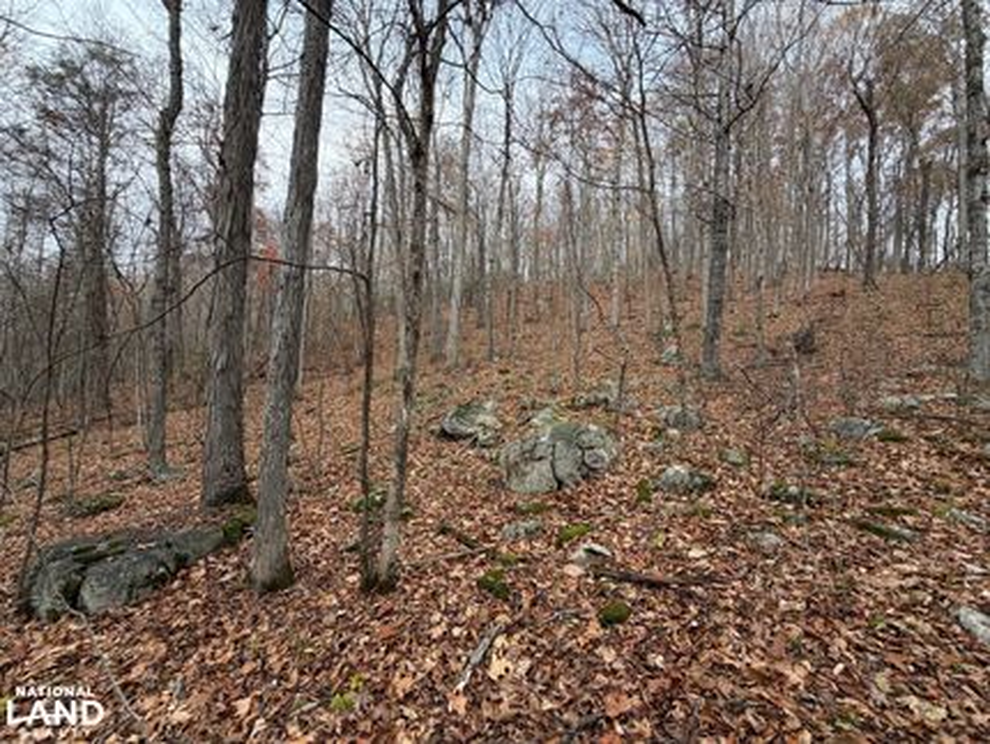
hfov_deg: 102.0
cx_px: 495
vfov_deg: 85.7
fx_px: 401
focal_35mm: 14
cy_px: 372
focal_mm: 2.22
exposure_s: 1/249
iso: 40
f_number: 2.2
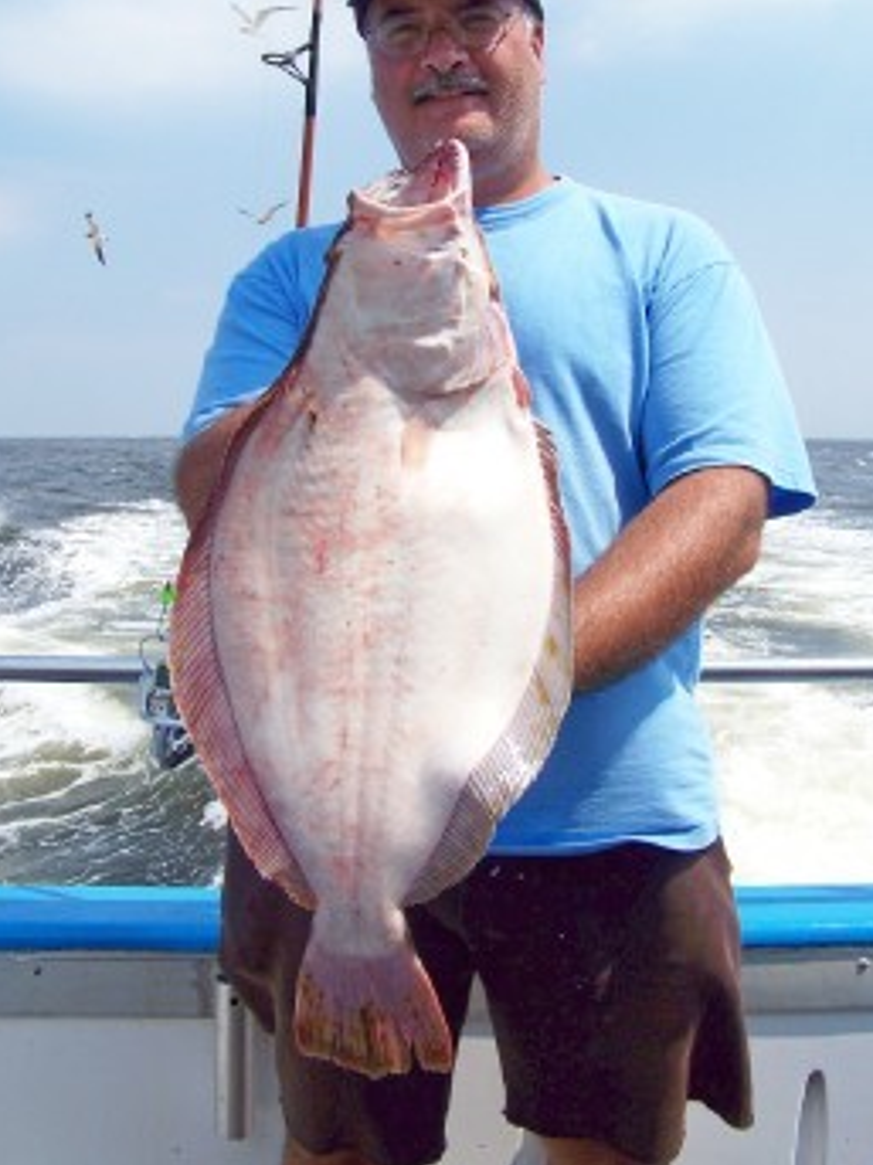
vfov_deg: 44.7
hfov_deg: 34.3
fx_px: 1413
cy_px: 513
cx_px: 489
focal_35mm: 42
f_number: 4
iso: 64
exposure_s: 1/800
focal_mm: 5.85
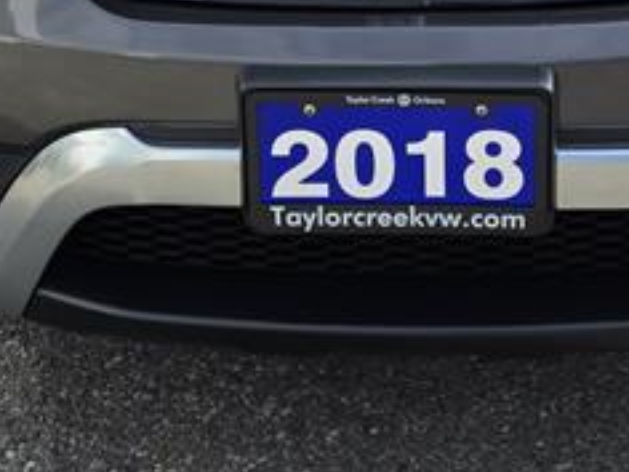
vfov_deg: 17.5
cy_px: -171
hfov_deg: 25.0
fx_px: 1417
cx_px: 299
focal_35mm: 78
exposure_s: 1/5608
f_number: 1.7
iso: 80
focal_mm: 6.3
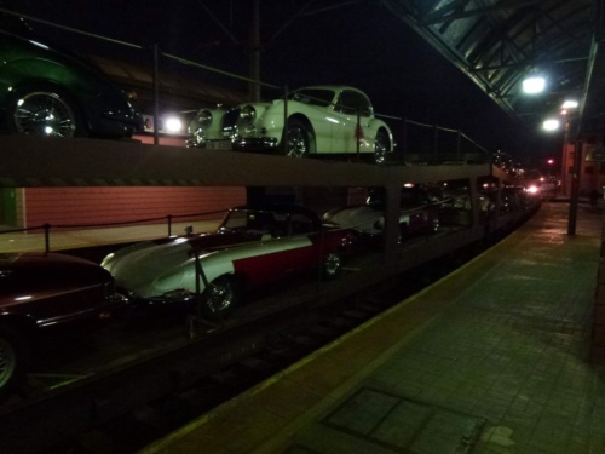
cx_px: 302
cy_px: 227
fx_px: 419
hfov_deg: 71.6
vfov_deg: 56.8
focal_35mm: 24
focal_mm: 4.3
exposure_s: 1/6
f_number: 3.3
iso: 800
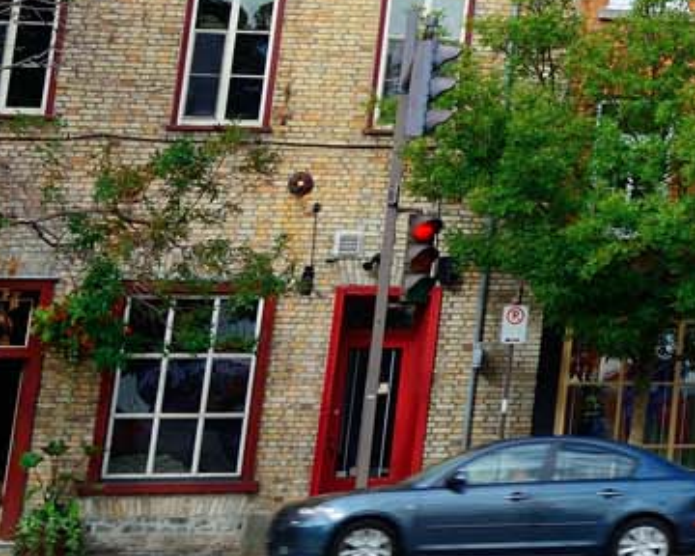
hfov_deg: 9.6
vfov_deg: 8.7
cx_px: 1909
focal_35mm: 167
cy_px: -625
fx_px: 3435
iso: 100
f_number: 8
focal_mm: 32
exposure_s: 1/160
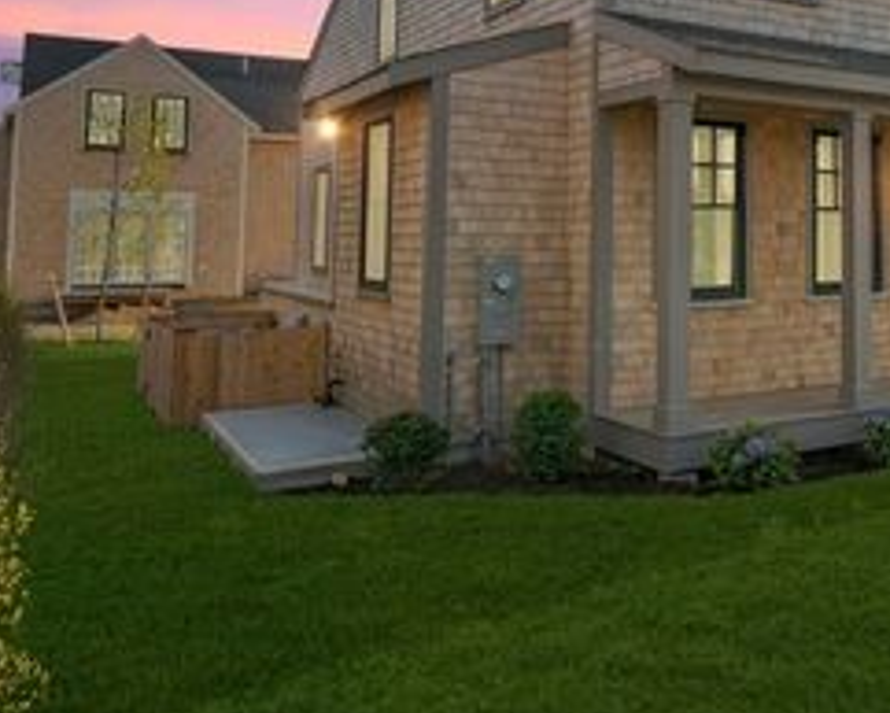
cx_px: 783
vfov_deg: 40.6
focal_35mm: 35
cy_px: 146
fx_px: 922
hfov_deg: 47.0
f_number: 11
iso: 200
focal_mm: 12
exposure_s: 1/200
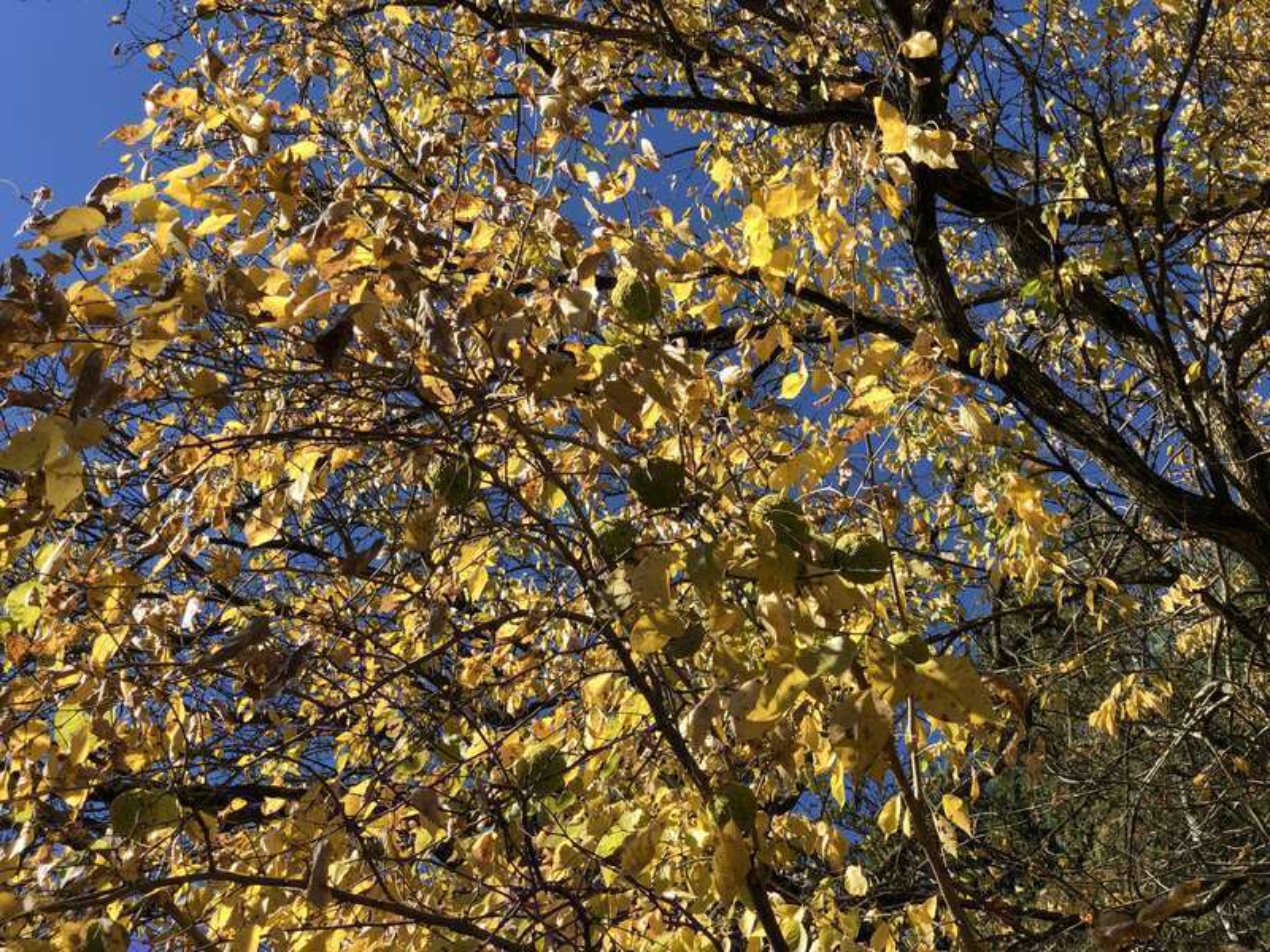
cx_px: 635
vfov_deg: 28.0
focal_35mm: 52
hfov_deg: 36.8
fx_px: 1908
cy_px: 476
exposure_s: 1/600
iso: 16
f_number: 2.4
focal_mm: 6
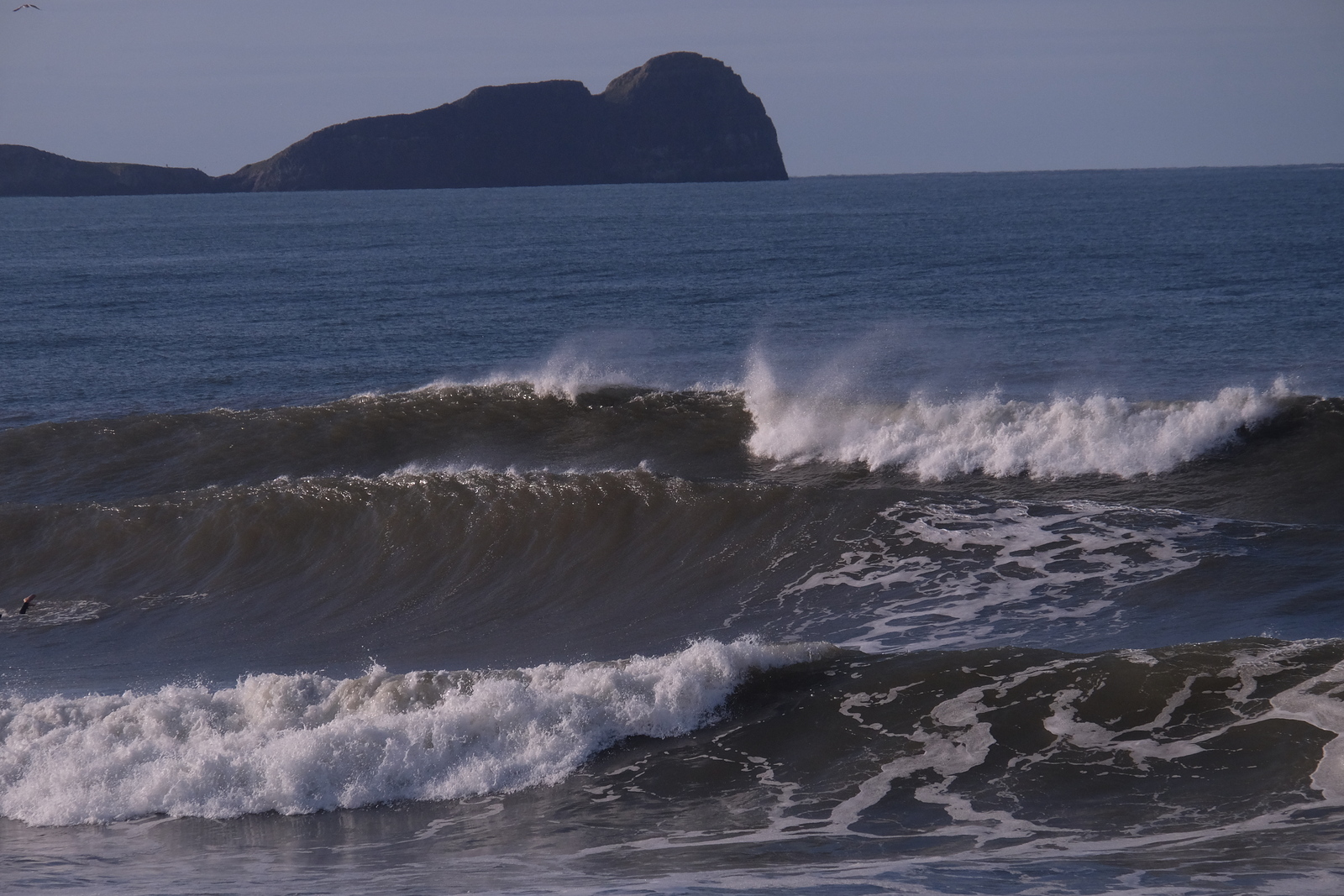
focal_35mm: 345
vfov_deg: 4.0
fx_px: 12880
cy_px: 448
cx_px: 672
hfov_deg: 6.0
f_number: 11
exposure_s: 1/2000
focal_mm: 230
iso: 800
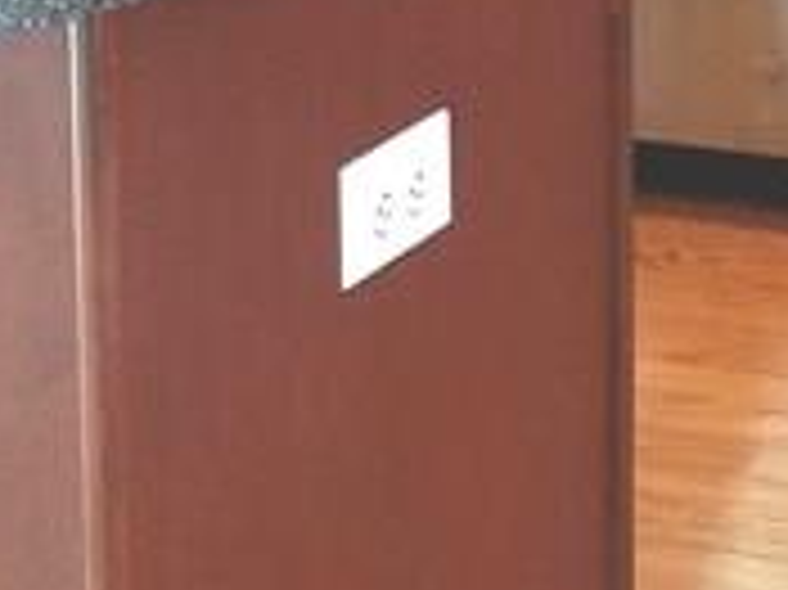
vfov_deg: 9.3
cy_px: -491
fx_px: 3458
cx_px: 1166
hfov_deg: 12.4
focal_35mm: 152
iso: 200
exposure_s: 1/60
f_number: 1.7
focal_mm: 4.2
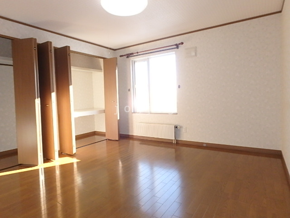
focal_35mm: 21
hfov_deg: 79.0
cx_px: 145
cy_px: 109
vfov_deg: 63.4
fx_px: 176
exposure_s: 1/50
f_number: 6
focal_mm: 3.7
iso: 400
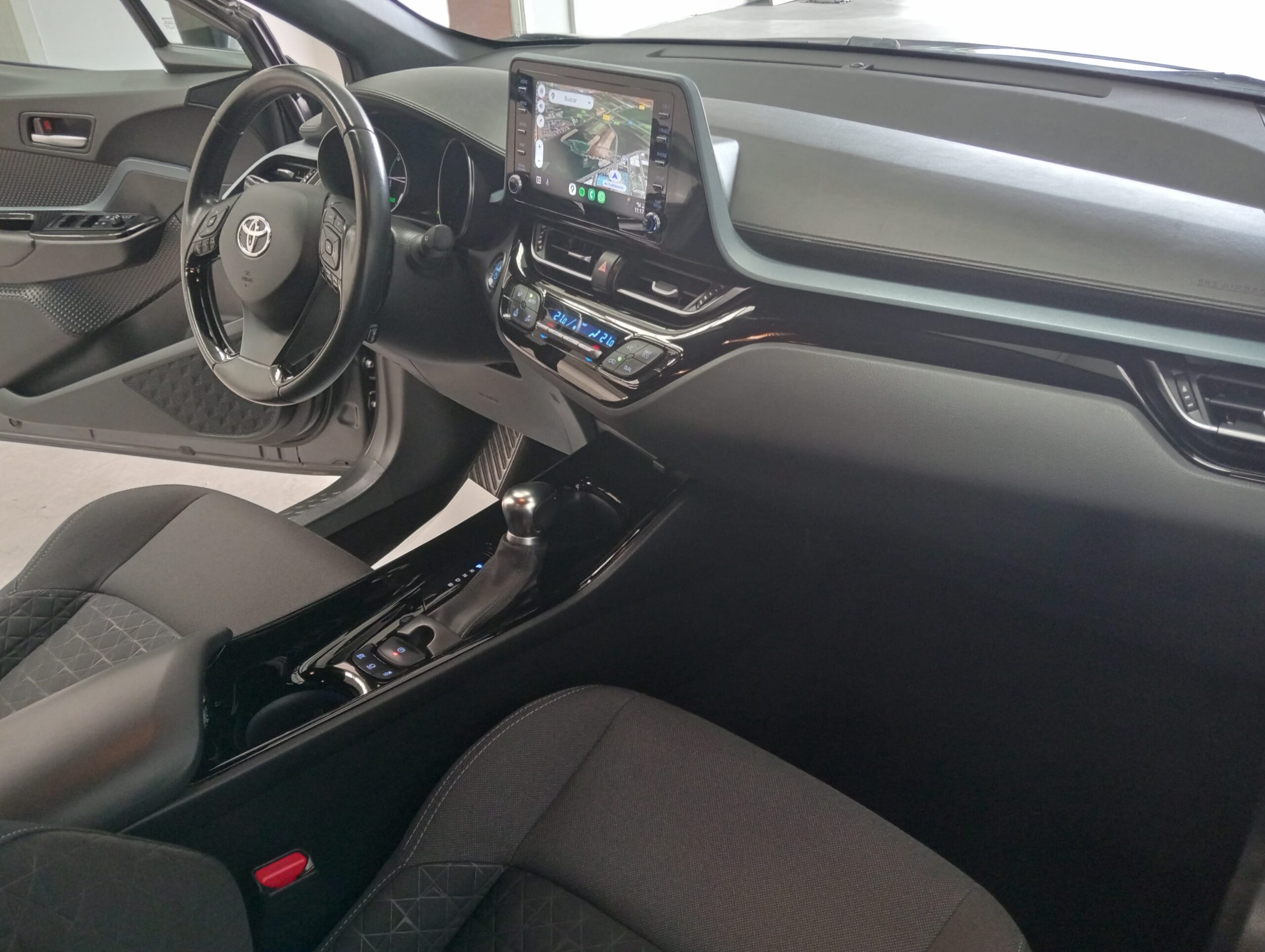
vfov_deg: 49.9
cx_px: 632
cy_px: 476
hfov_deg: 63.4
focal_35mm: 28
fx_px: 1025
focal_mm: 3.98
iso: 749
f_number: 1.8
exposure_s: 1/33.3
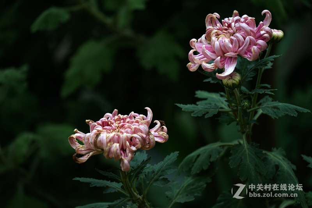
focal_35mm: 288
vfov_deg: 4.8
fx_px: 2495
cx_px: 156
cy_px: 104
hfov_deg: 7.2
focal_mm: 288
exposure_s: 1/320
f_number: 6.3
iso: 100
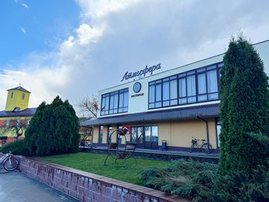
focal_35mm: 24
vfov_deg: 56.8
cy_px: 101
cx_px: 134
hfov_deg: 71.6
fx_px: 186
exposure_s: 1/3247
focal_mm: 6.76
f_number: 1.78
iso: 80
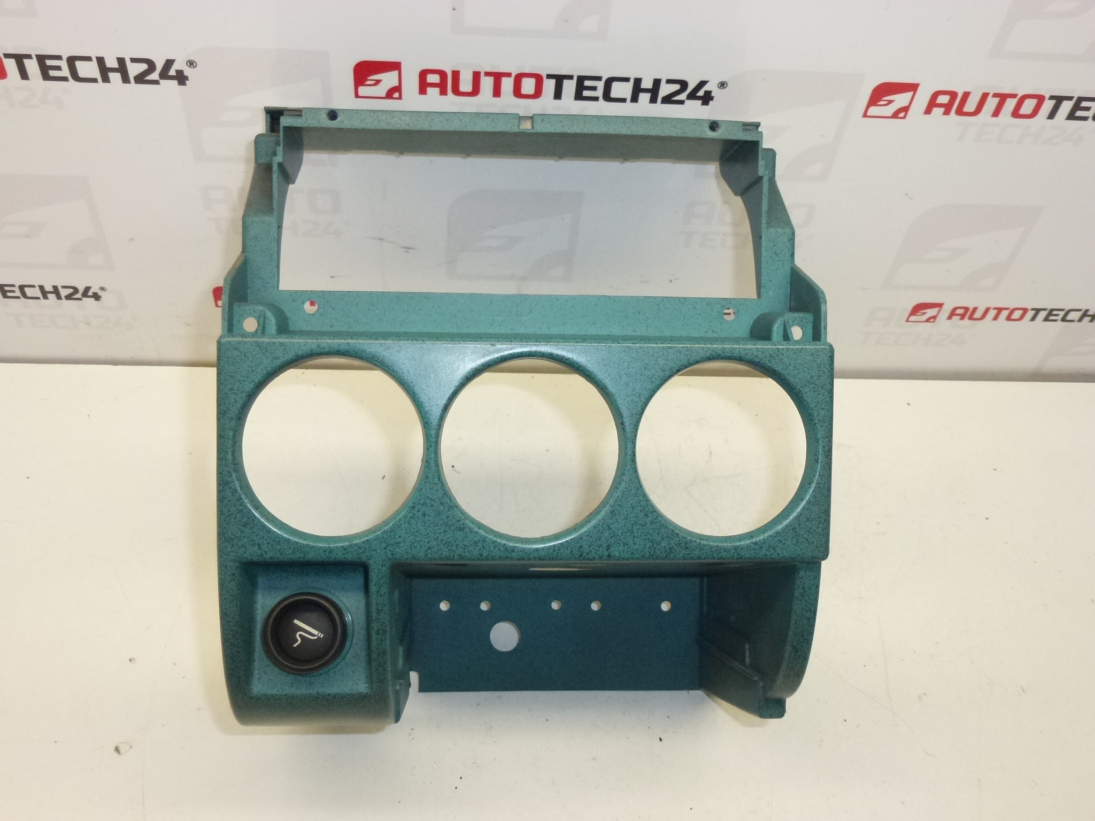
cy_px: 410
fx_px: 1139
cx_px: 548
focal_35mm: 36
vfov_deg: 39.7
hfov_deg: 51.4
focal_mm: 6.4
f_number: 3.7
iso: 400
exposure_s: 1/250
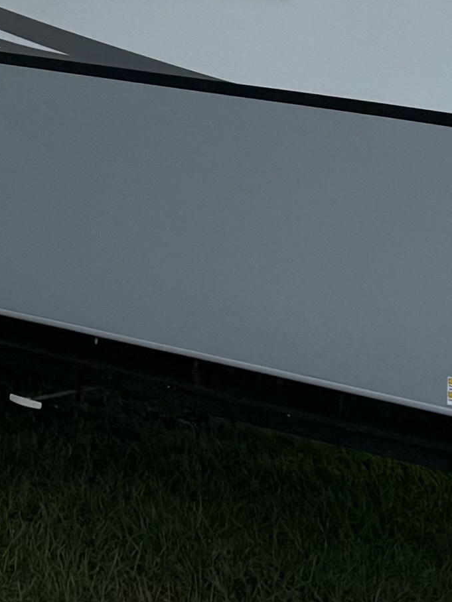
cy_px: -263
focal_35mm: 151
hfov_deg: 9.6
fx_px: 2629
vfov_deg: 12.5
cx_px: -153
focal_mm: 6.76
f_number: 1.78
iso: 80
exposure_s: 1/8130
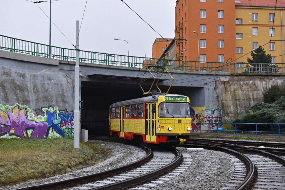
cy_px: 95
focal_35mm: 46
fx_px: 368
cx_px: 142
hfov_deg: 42.3
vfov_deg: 29.0
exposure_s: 1/200
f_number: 7.1
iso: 400
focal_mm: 31
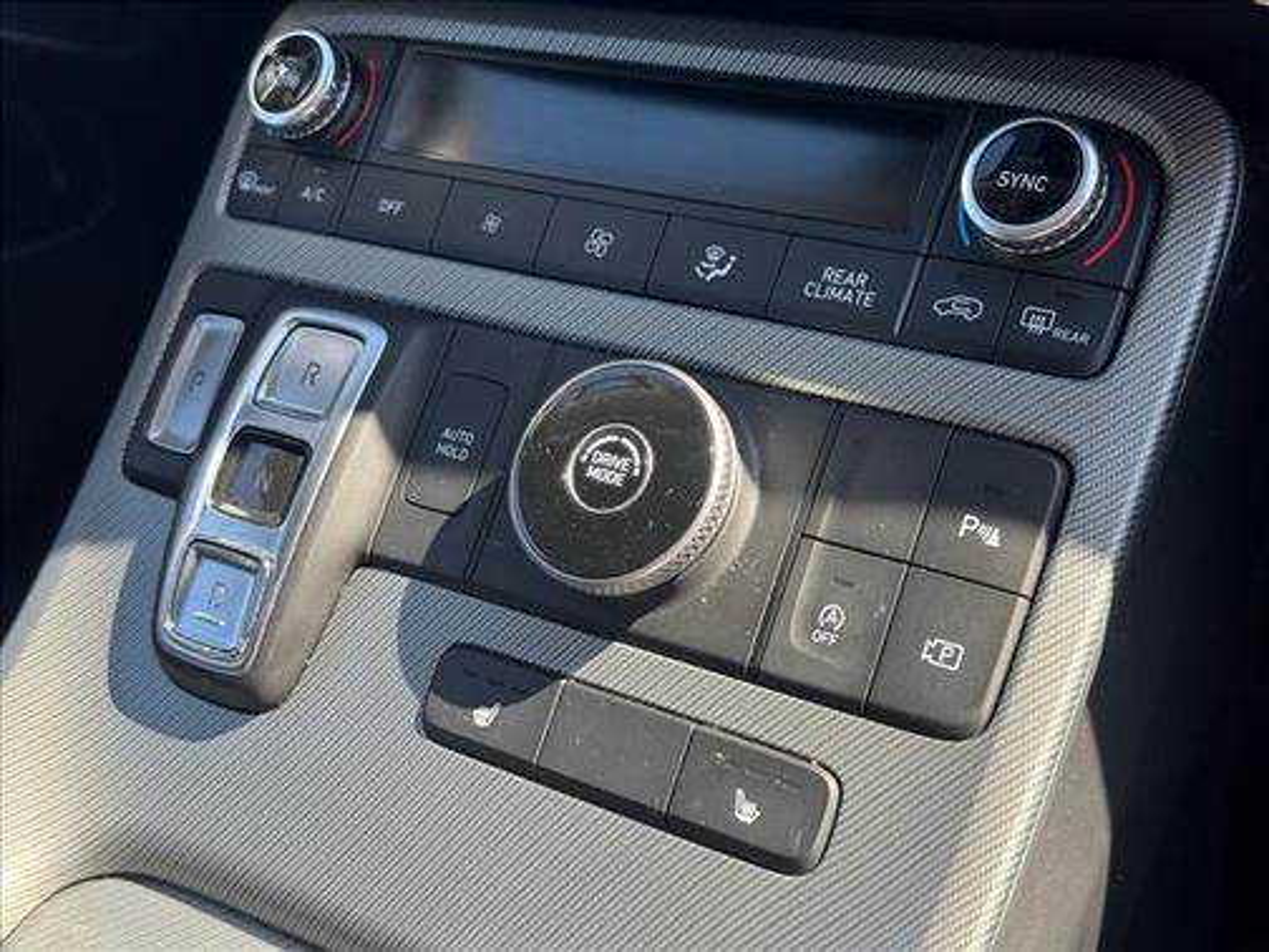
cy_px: 476
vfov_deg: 30.3
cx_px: 634
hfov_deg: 39.7
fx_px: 1760
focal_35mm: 48
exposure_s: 1/212
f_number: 1.78
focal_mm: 6.76
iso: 64
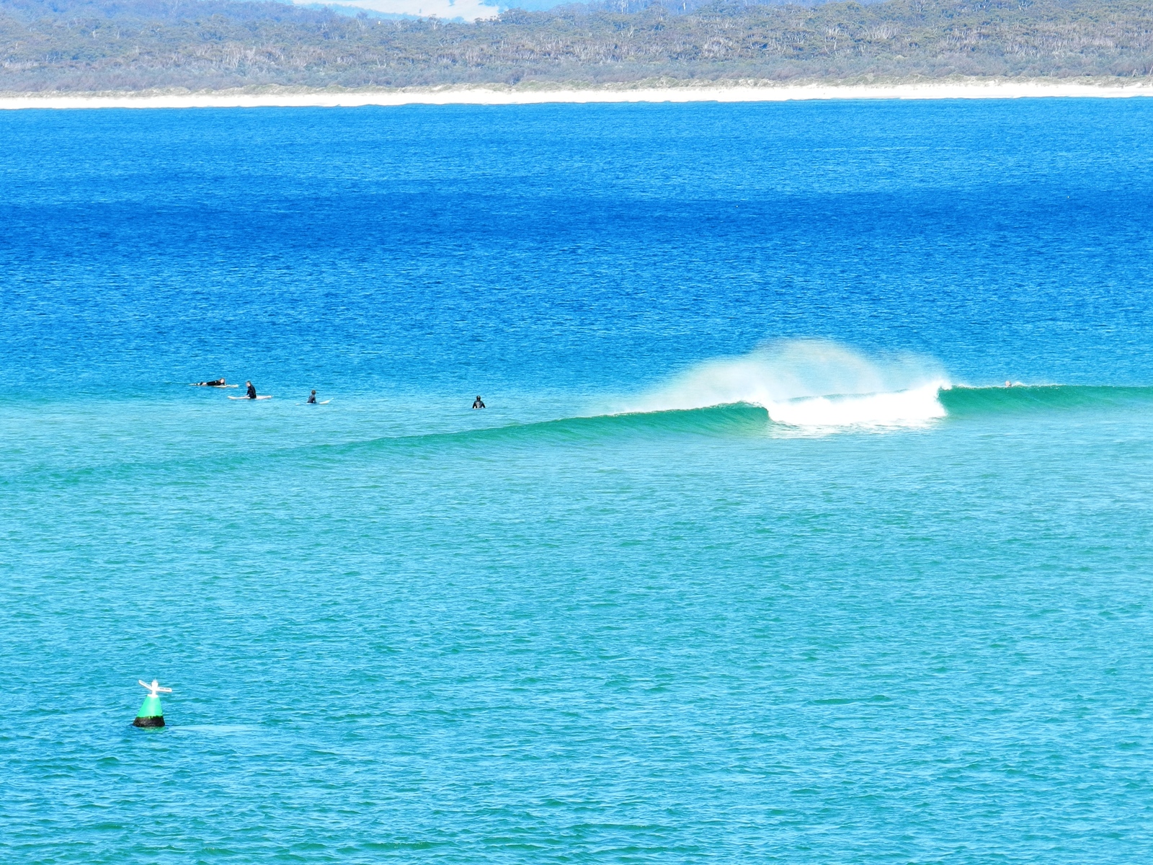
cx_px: 576
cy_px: 432
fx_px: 7927
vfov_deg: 6.2
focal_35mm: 238
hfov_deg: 8.3
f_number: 5.6
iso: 160
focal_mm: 42.4
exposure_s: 1/200
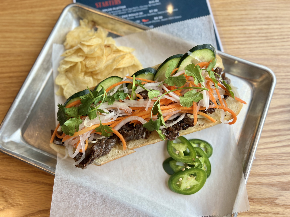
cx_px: 145
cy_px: 108
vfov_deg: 53.1
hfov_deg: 67.3
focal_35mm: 26
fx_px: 218
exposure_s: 1/482
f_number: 1.5
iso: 50
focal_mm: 5.7
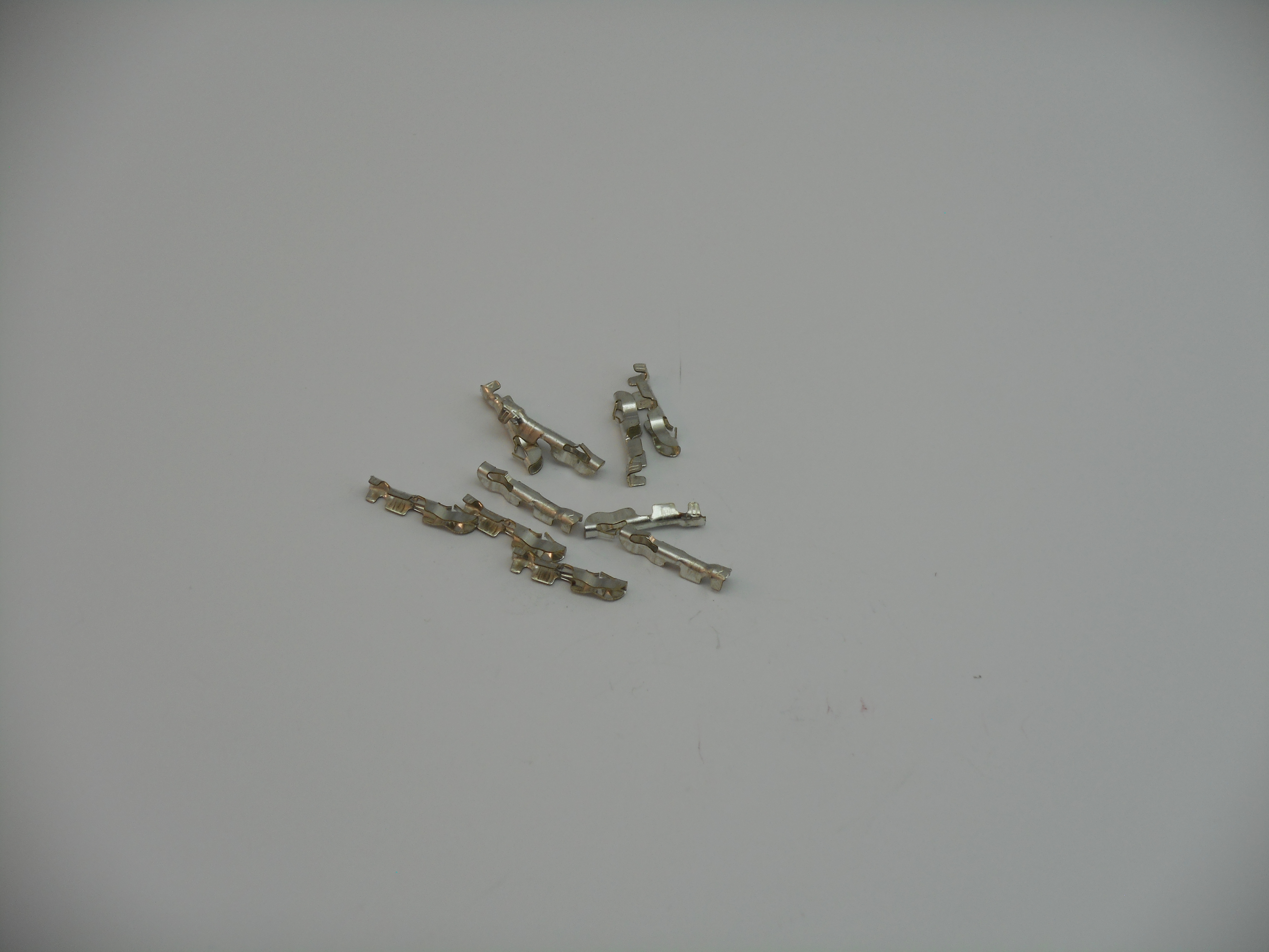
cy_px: 476
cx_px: 634
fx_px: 4289
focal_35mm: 117
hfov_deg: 16.8
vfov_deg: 12.7
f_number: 5.9
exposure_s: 1/60
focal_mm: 20.9
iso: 80
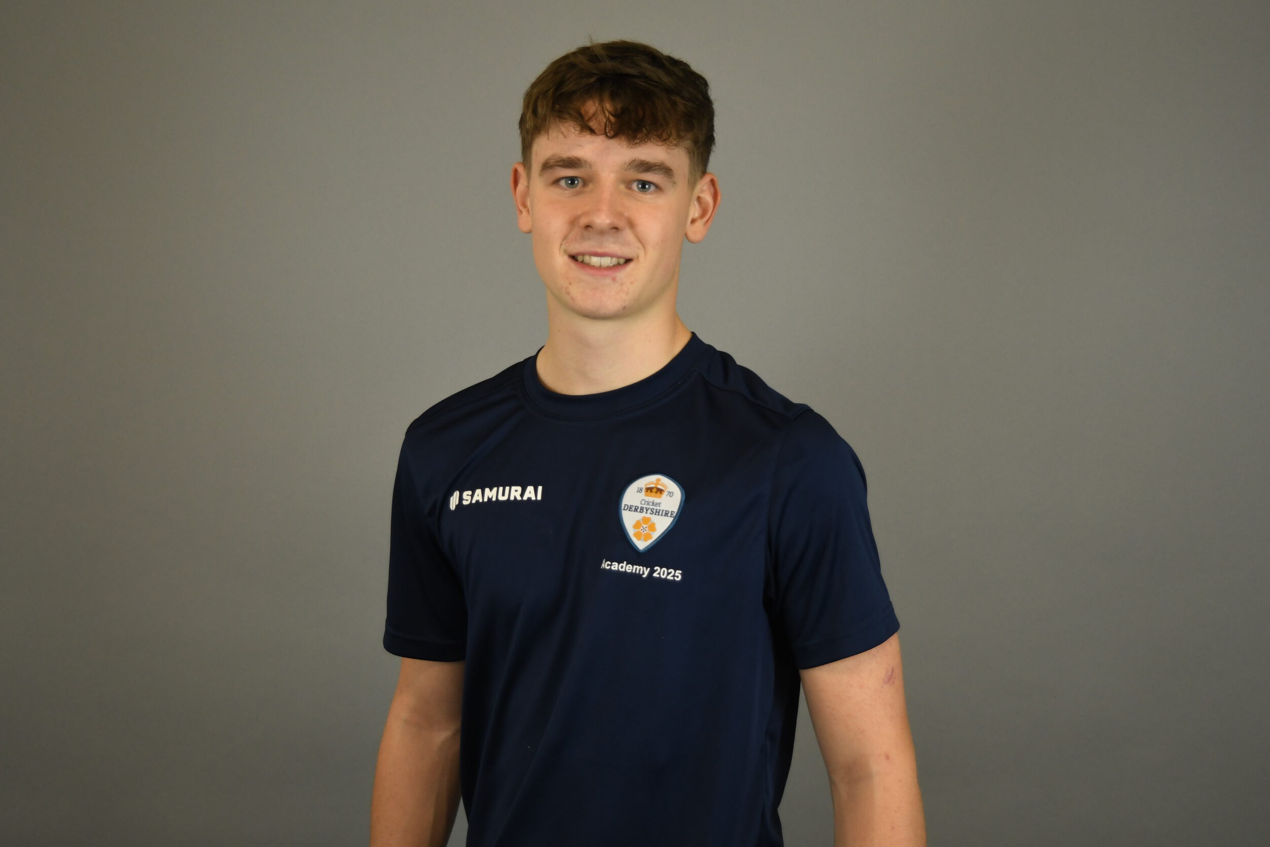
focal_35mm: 49
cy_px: 419
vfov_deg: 27.5
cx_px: 637
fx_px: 1728
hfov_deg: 40.3
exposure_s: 1/160
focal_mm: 32
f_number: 4.5
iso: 1000
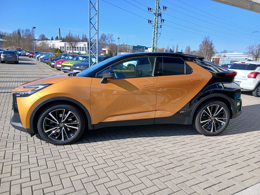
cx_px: 130
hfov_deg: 67.3
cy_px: 98
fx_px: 195
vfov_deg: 53.1
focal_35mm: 26
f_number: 1.8
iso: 20
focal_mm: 3.98
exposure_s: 1/406
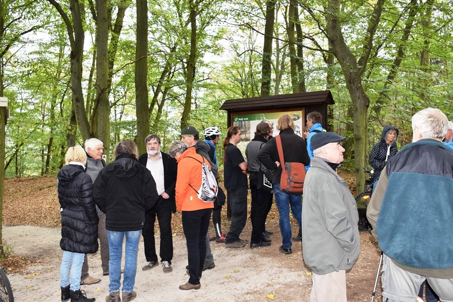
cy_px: 151
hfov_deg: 51.3
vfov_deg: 35.5
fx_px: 472
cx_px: 226
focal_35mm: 38
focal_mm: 25
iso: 720
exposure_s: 1/125
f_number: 5.6
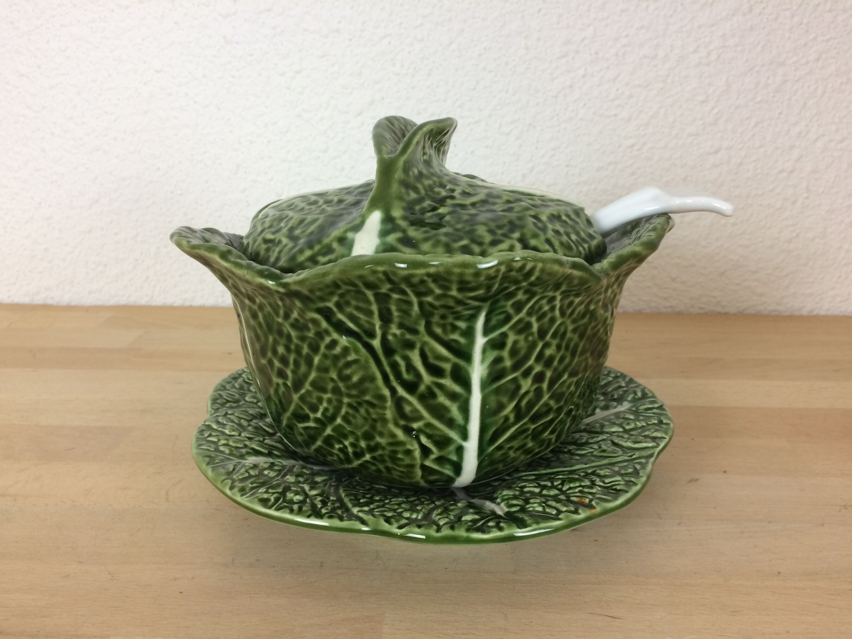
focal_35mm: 29
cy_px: 320
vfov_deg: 48.2
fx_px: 714
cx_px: 426
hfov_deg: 61.7
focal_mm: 4.15
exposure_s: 1/33
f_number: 2.2
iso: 50
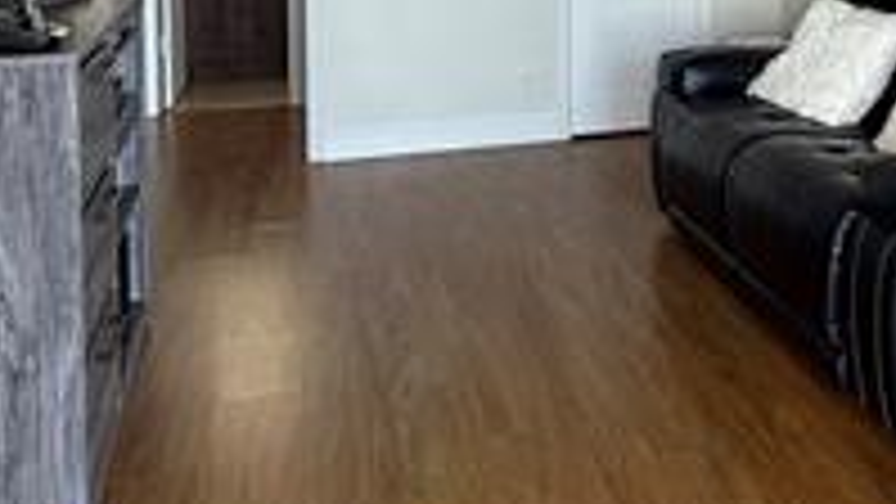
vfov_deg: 23.8
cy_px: -94
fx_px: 1093
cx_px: 702
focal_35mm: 46
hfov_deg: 42.8
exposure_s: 1/99
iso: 250
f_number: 2.2
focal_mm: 2.22
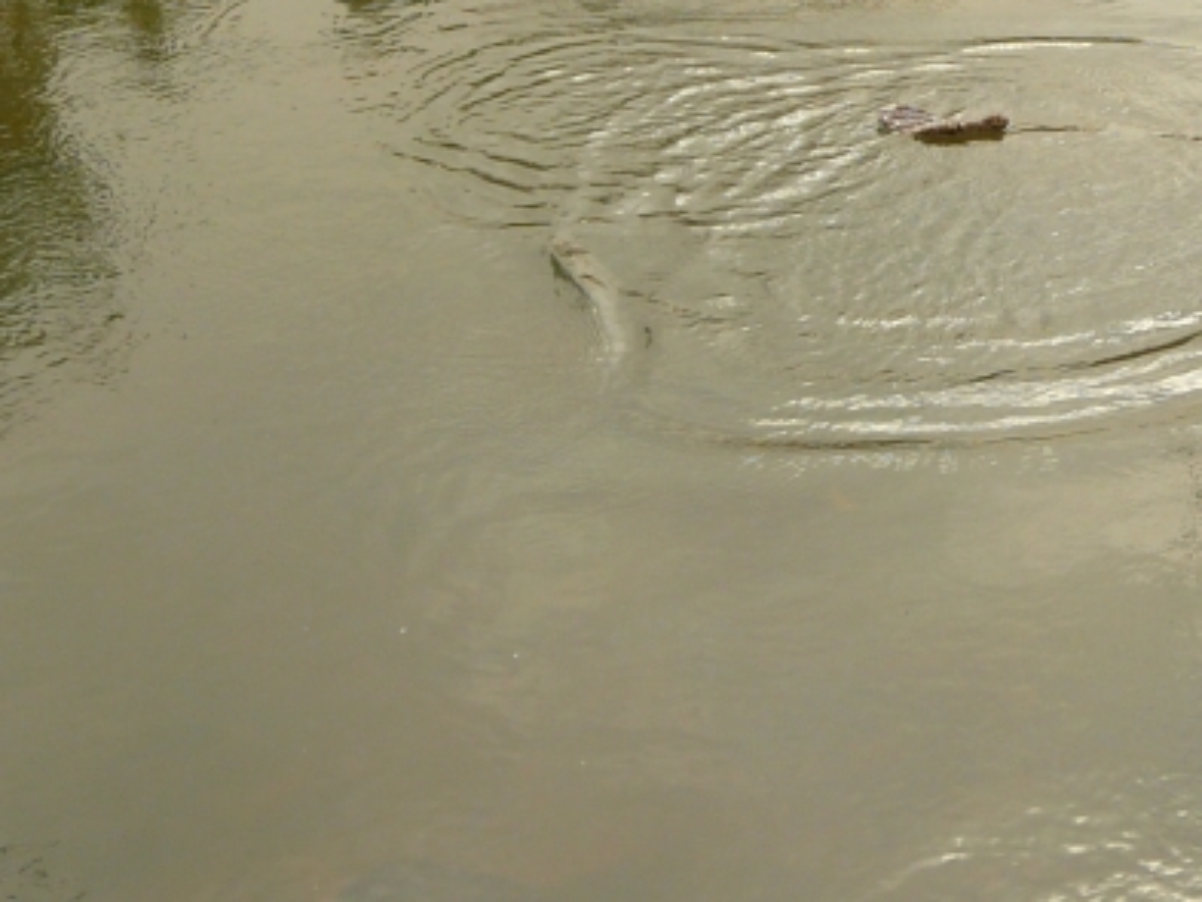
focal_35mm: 86
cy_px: -34
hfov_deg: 21.0
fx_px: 2987
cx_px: 1499
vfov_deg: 16.8
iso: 100
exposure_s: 1/125
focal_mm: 5.5
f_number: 4.5
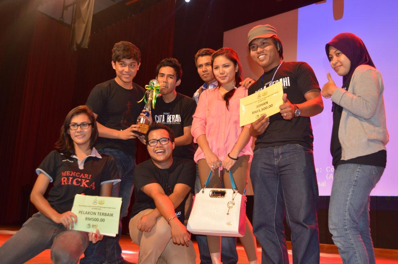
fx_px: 464
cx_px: 199
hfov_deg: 46.4
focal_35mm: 42
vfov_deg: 31.8
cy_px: 132
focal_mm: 28
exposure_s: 1/60
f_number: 4.5
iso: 1000
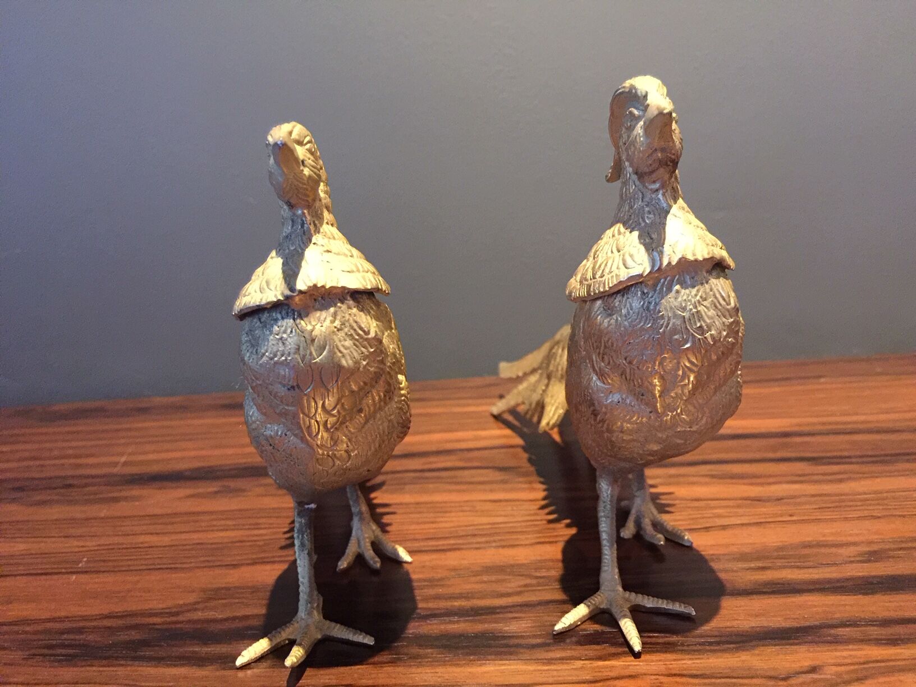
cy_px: 344
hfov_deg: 61.7
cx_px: 458
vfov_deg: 48.2
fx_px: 767
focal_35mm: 29
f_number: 2.2
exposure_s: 1/8
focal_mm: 4.15
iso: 250
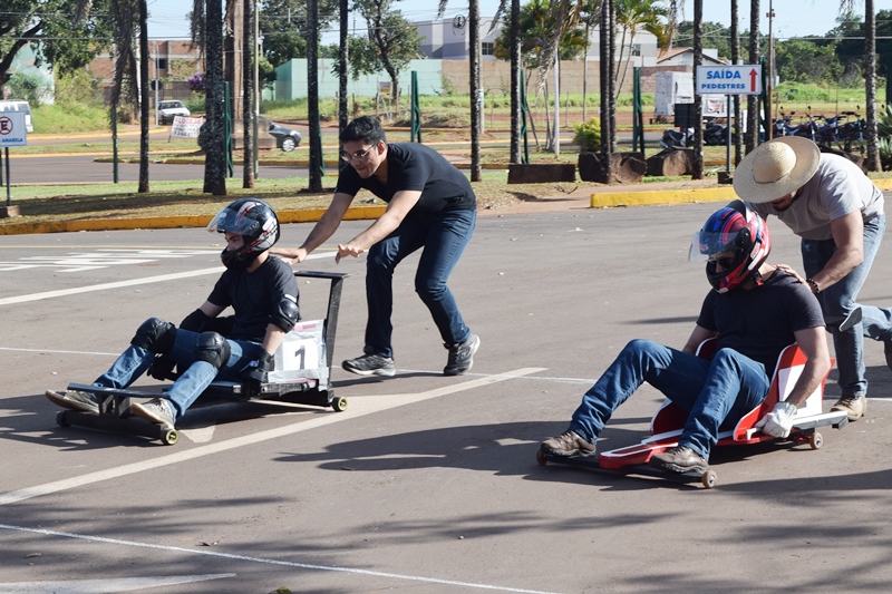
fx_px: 2044
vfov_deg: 16.5
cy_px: 297
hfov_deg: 24.6
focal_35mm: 82
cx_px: 446
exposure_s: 1/320
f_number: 9
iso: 200
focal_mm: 55
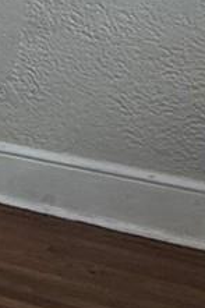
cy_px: -230
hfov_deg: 6.9
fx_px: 1155
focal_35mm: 135
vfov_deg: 13.7
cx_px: -697
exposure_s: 1/99
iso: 64
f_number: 2.2
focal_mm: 2.22
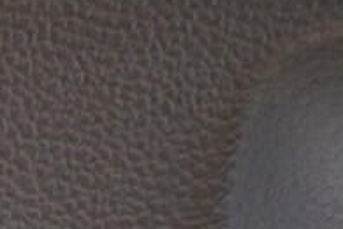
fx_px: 1801
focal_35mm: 189
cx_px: -426
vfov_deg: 7.3
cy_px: 198
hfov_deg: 9.8
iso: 160
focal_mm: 24
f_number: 2.8
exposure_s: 1/40
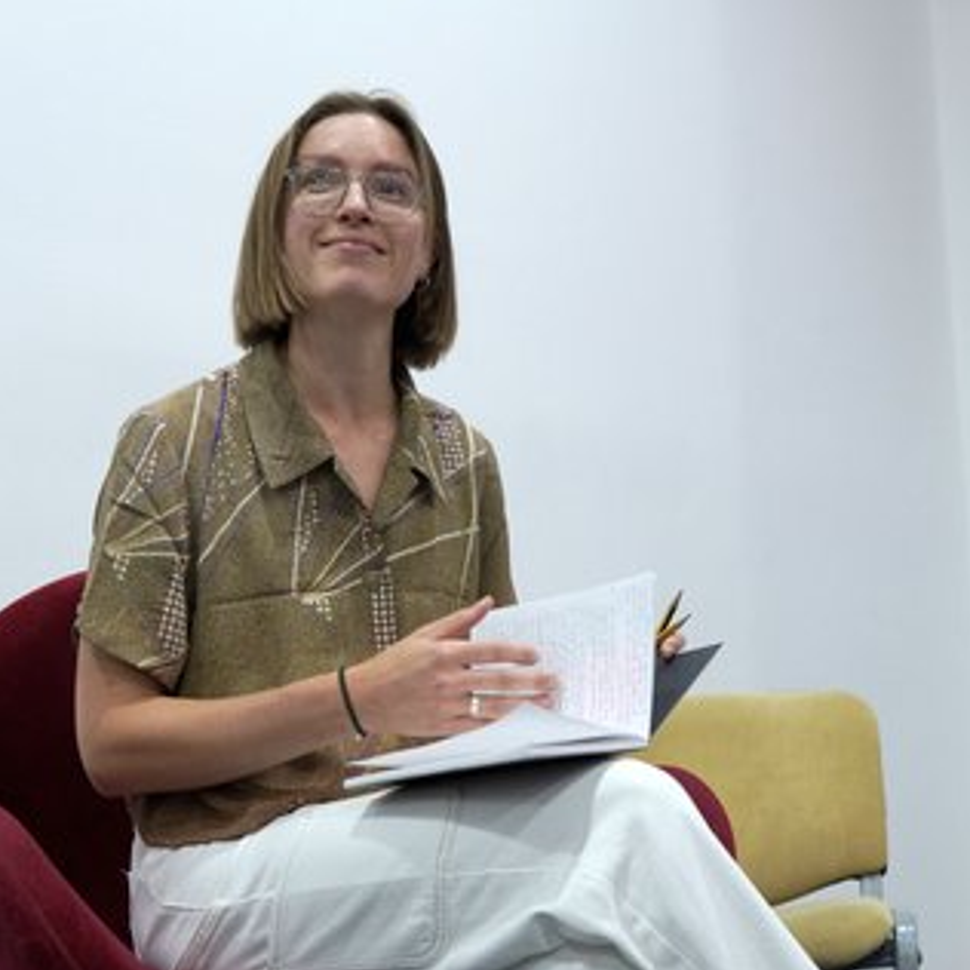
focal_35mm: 58
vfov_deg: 29.6
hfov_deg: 29.5
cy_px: 488
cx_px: 534
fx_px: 1839
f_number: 3.5
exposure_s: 1/125
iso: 800
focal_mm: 30
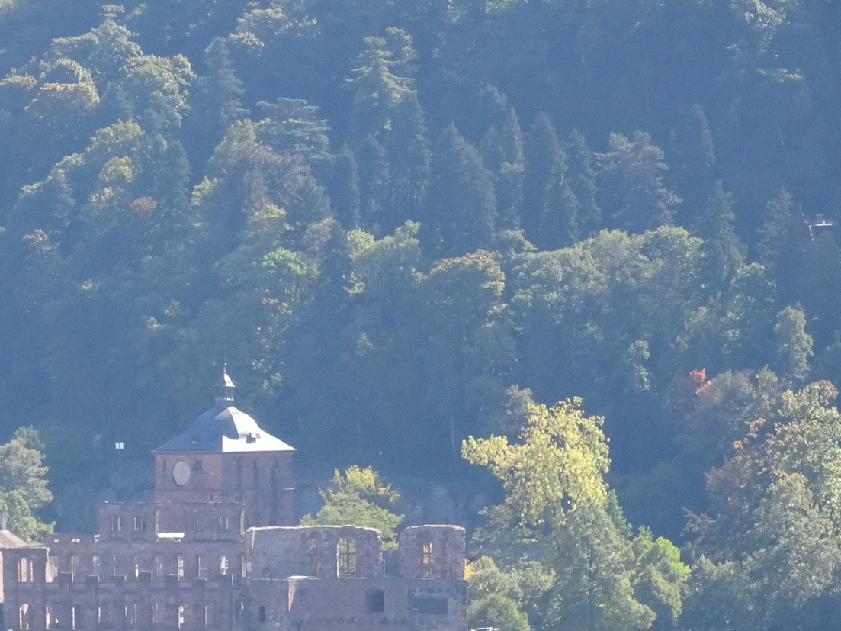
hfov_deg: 6.0
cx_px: -90
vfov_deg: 4.5
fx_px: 8041
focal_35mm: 331
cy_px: 666
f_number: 5.6
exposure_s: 1/160
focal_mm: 24.99
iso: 100
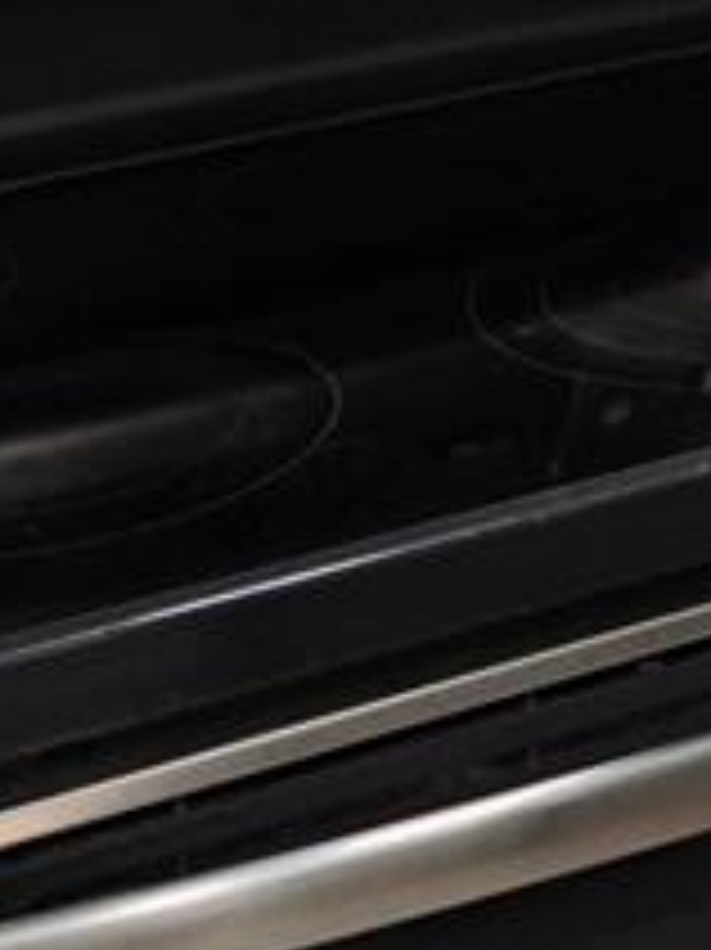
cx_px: 1179
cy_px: -657
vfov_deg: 13.7
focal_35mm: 131
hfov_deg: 10.8
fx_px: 3591
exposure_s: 1/120
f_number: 1.8
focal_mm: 5.4
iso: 64
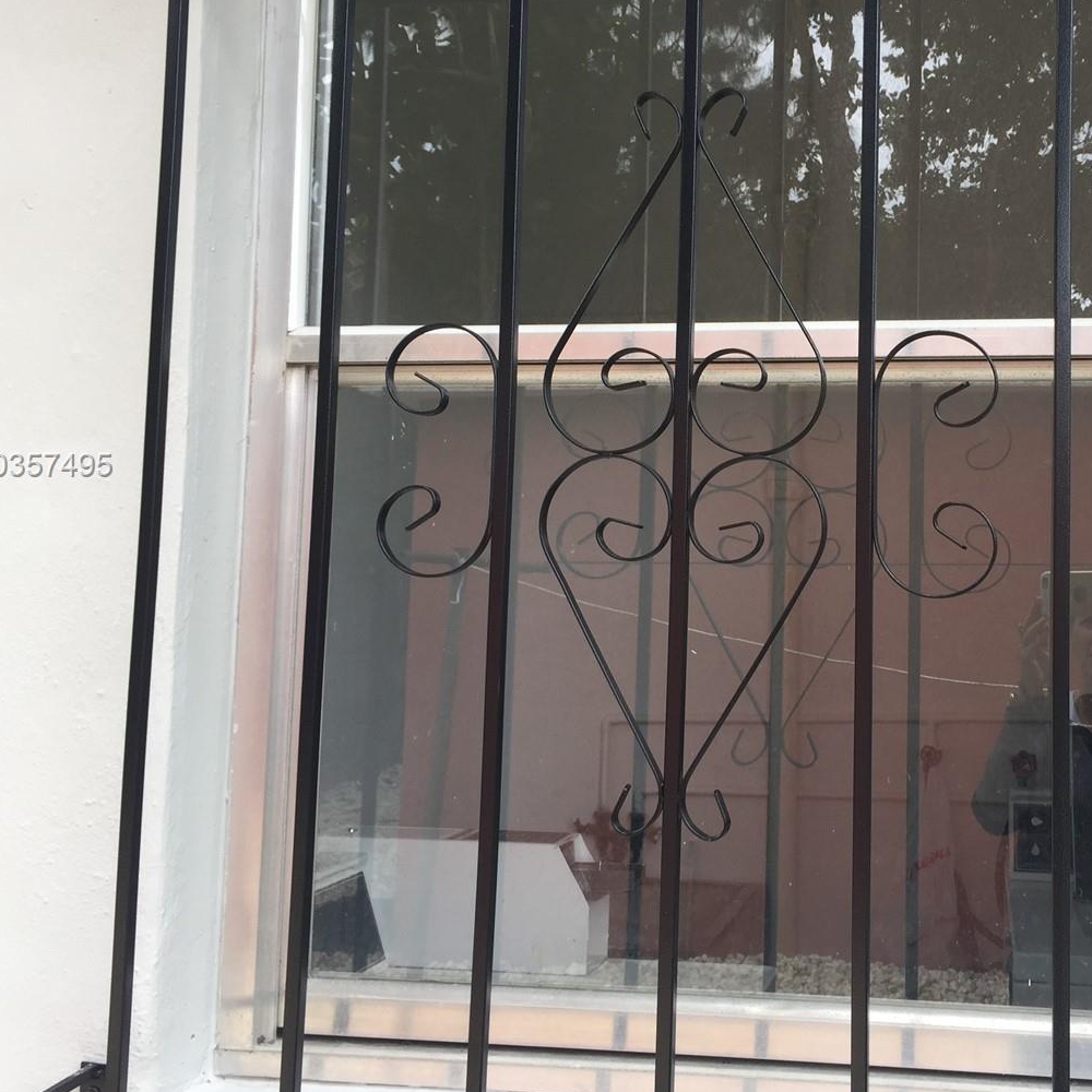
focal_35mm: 41
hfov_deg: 39.8
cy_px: 466
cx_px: 819
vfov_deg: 40.8
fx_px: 1463
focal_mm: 4.15
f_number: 2.2
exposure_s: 1/130
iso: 32
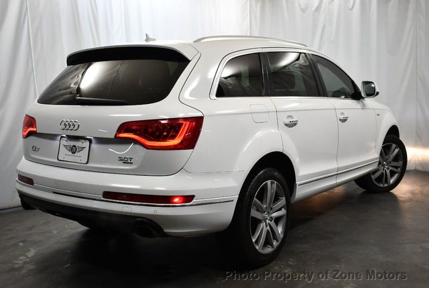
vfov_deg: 30.6
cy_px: 144
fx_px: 525
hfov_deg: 44.4
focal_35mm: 44
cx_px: 214
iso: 800
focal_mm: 22
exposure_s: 1/160
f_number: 3.8
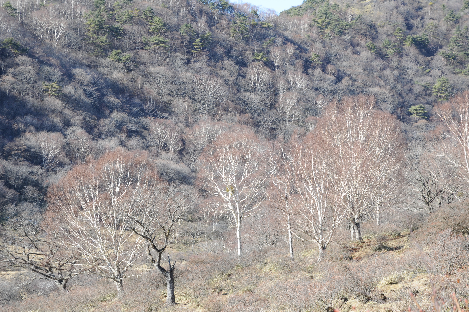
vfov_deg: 13.3
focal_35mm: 103
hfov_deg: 19.8
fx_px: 1342
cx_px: 232
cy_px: 156
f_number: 8
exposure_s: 1/160
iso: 200
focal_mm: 68
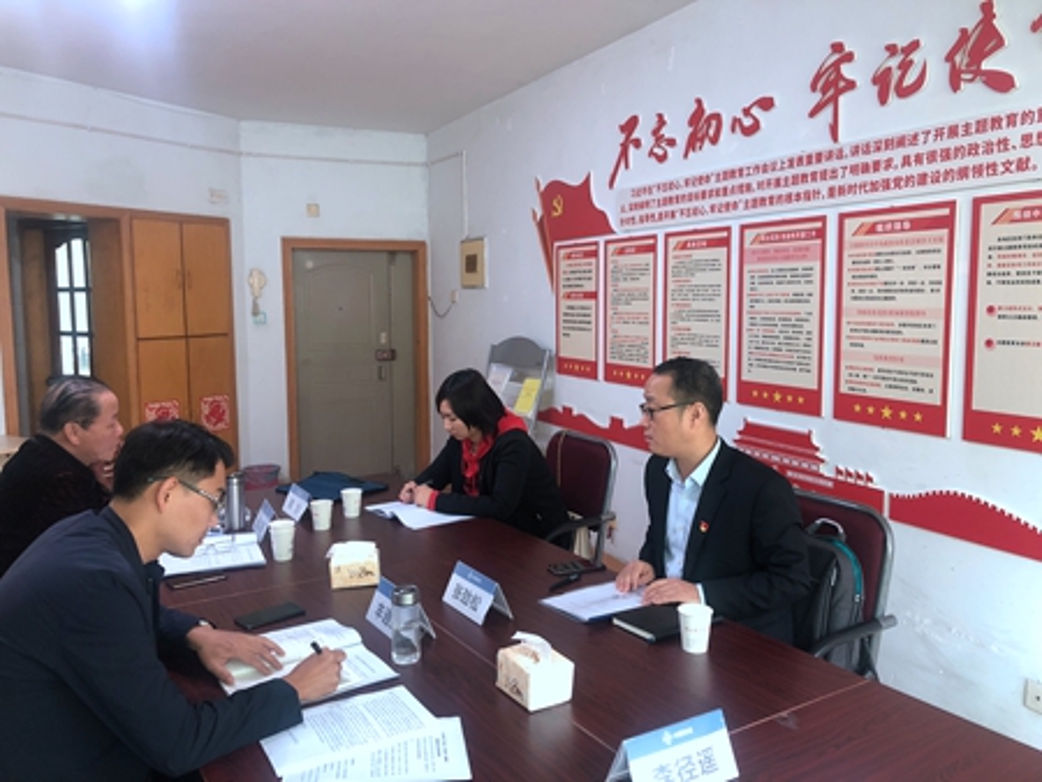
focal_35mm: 28
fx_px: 843
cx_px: 521
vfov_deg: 49.8
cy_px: 391
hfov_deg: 63.4
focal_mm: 4
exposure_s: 1/15
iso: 50
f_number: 1.8
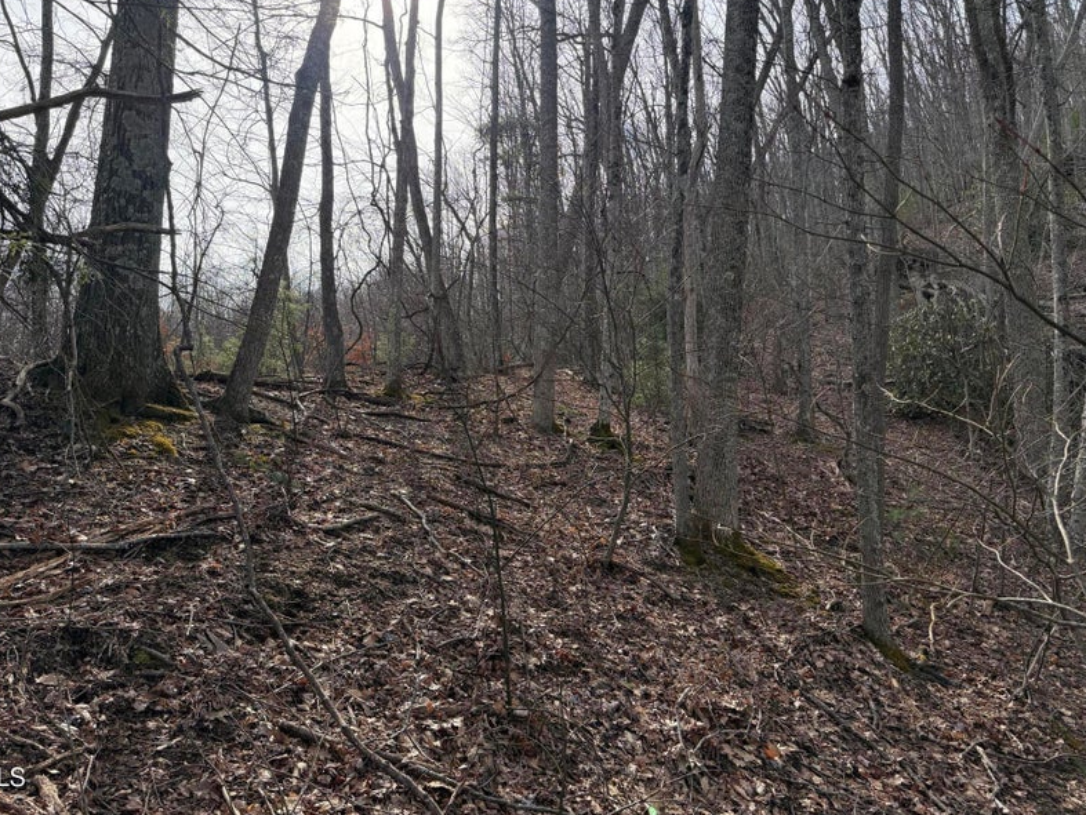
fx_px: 816
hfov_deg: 67.2
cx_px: 504
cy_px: 376
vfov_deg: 53.0
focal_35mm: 26
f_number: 1.78
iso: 100
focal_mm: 6.76
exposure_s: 1/2907
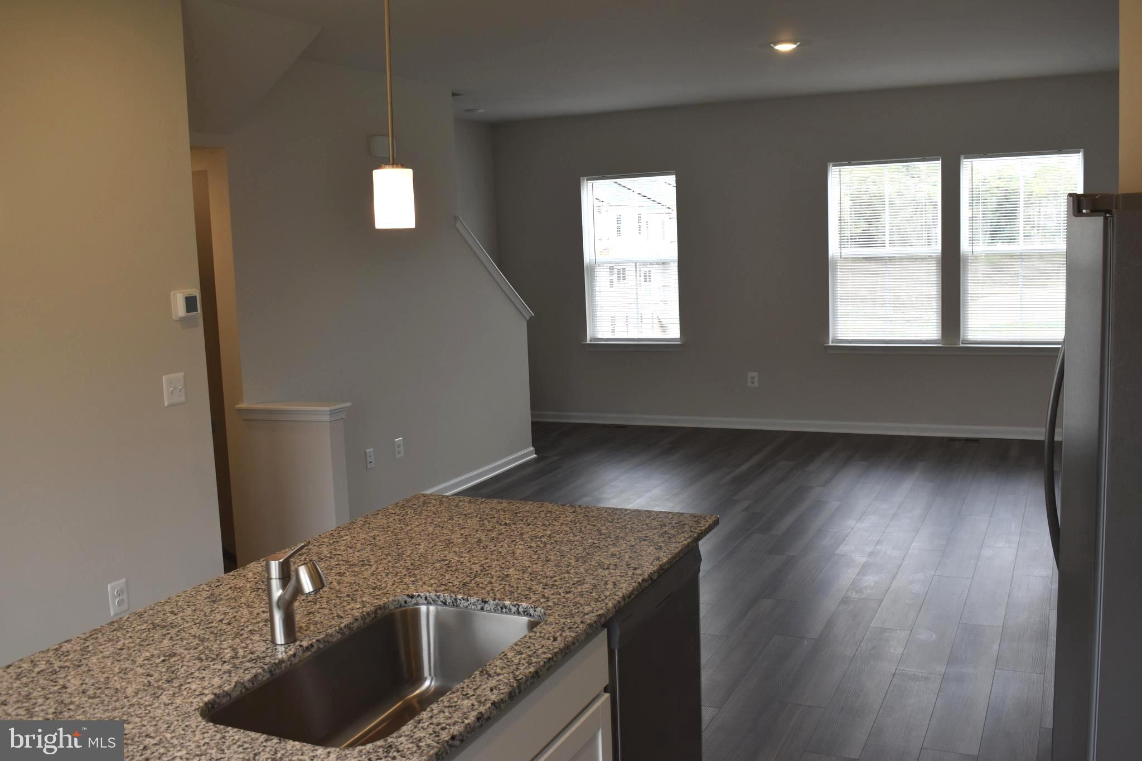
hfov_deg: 55.1
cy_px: 380
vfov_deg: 38.4
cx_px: 571
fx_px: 1094
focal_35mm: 34
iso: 400
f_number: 5.6
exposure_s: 1/125
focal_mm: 23
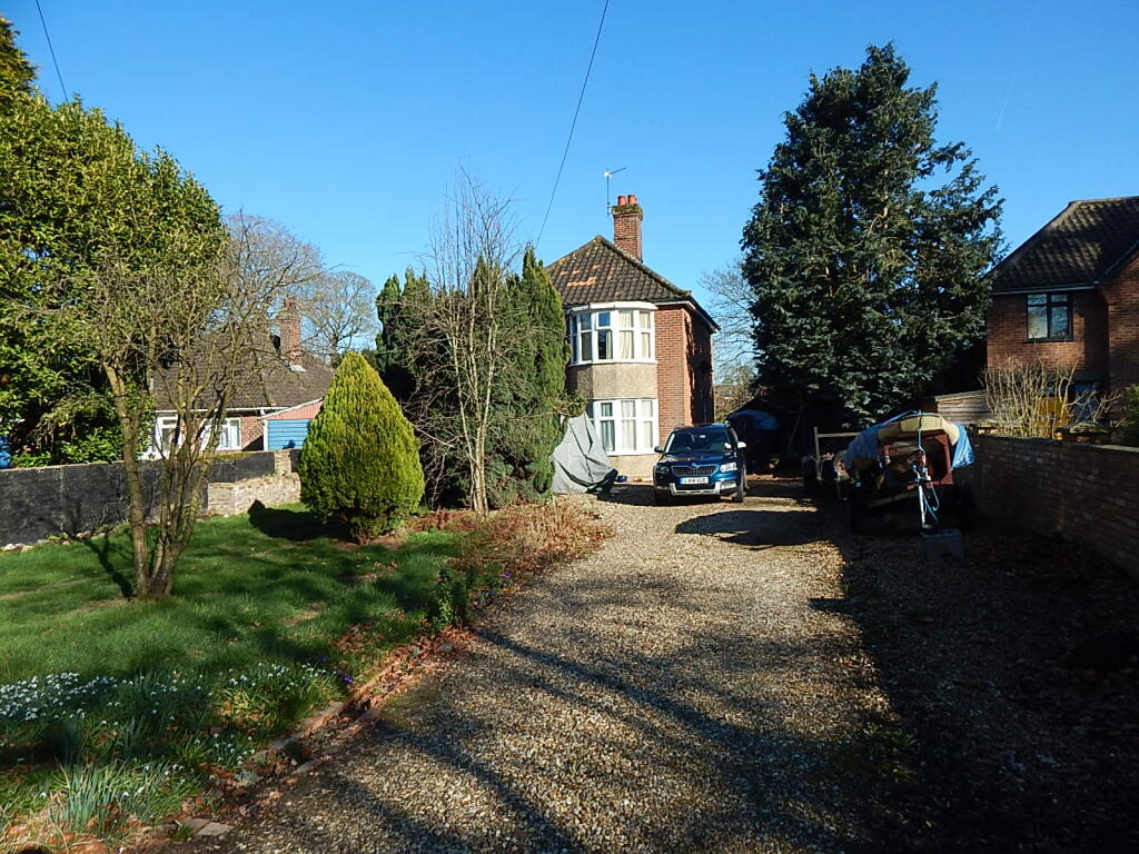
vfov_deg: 61.1
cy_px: 427
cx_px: 570
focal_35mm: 22
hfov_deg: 76.4
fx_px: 724
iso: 125
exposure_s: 1/800
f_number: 3
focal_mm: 4
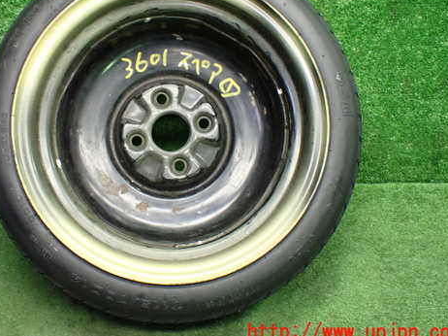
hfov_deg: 47.6
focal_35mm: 39
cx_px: 176
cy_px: 126
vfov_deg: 36.6
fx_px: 504
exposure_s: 1/100
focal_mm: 5.4
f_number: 2.3
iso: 800
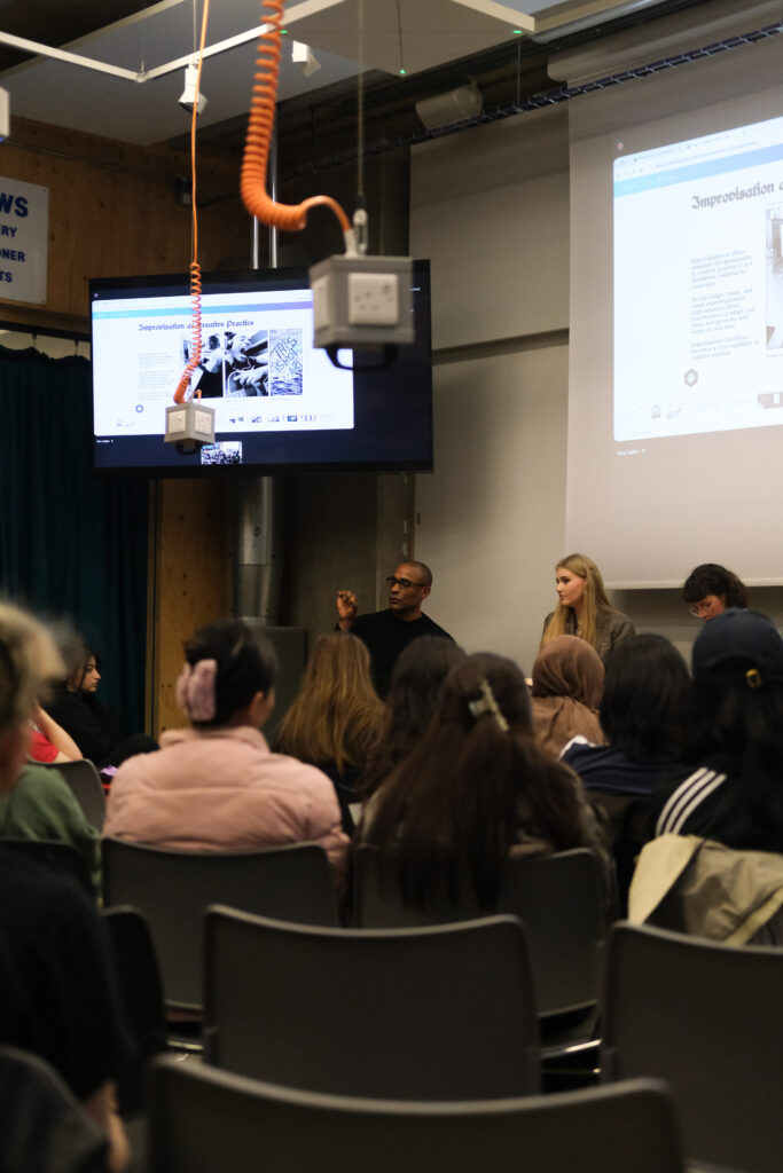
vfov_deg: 37.5
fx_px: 1728
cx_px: 392
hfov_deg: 25.5
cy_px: 586
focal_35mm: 53
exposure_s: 1/1000
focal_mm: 35
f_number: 2
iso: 4000
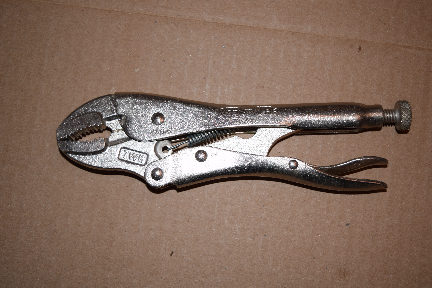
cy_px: 144
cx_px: 216
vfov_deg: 26.5
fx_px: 612
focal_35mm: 51
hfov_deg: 38.9
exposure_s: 1/60
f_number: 4.5
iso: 280
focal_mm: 34
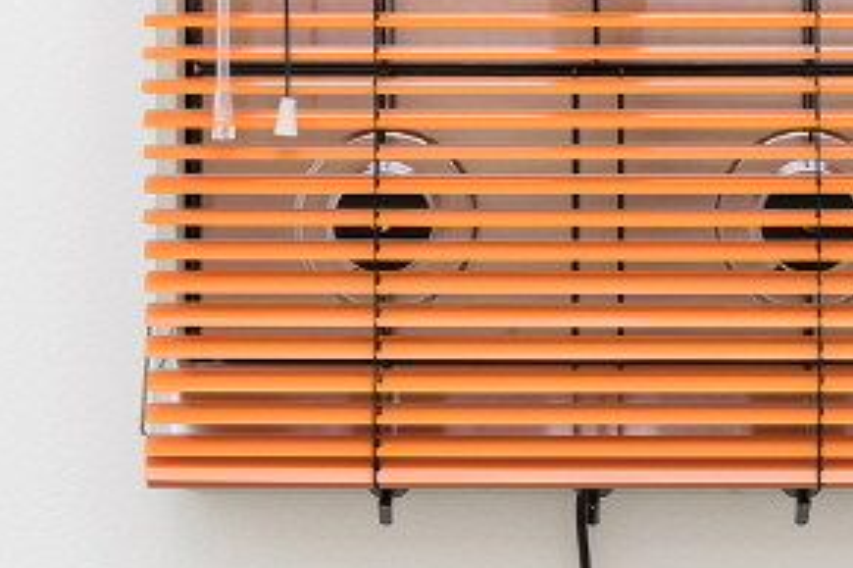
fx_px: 3434
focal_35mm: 145
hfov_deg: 14.1
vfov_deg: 9.4
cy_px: 93
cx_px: 597
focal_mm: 60
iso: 100
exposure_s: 1/4
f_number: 11
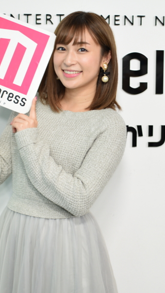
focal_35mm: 80
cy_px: 139
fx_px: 622
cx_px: 140
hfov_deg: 15.0
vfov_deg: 26.5
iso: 100
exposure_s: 1/200
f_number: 1.8
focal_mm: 30
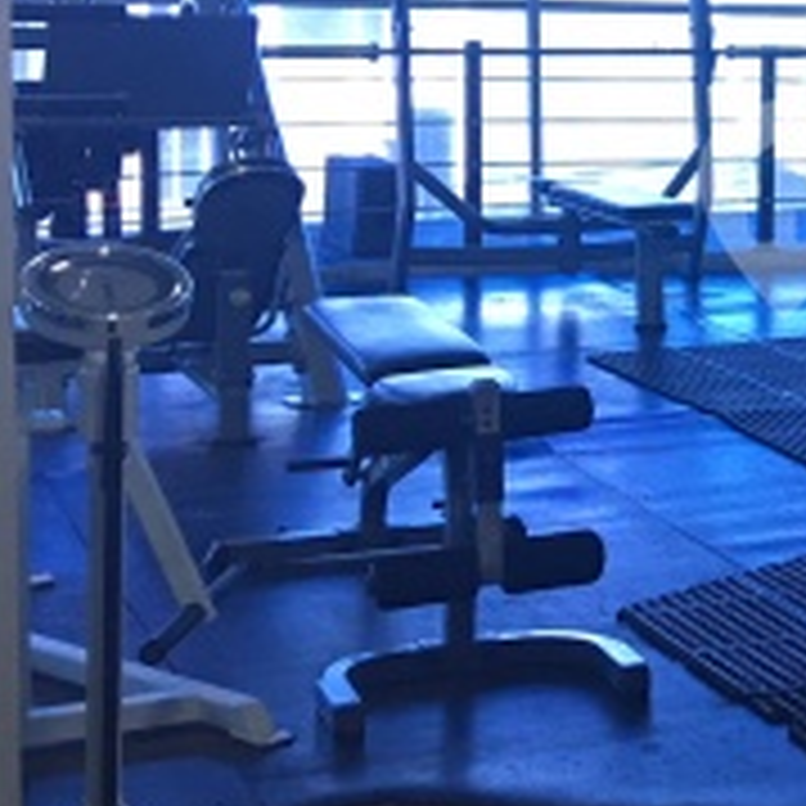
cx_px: 1250
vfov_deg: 19.6
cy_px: 212
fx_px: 2318
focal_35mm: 88
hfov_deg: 17.5
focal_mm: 4.15
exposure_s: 1/17
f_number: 2.2
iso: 80
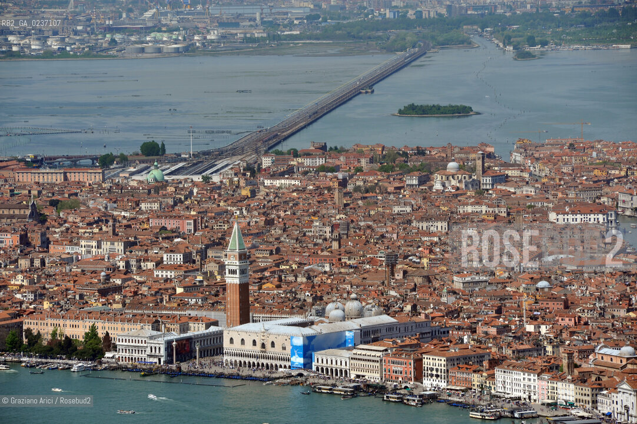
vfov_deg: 6.9
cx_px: 318
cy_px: 212
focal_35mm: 200
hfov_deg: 10.3
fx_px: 3537
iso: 400
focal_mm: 200
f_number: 10
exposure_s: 1/1250
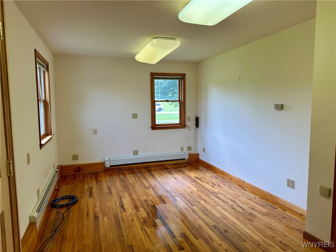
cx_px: 168
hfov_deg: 71.6
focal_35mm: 24
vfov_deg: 56.8
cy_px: 126
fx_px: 233
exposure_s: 1/120
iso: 80
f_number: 1.78
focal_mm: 6.86
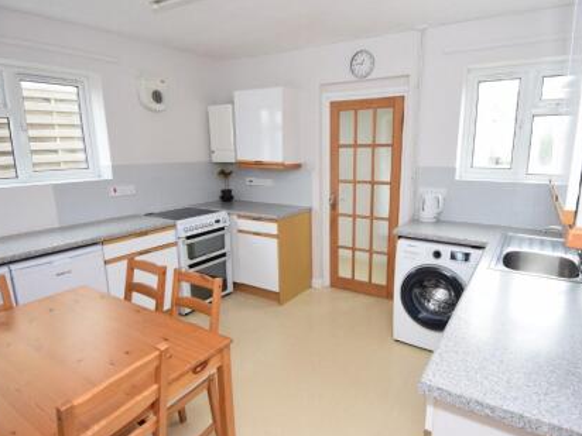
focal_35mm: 20
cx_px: 318
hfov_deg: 81.5
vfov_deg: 66.0
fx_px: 336
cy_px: 222
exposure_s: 1/125
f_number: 5.6
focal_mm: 12
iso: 400
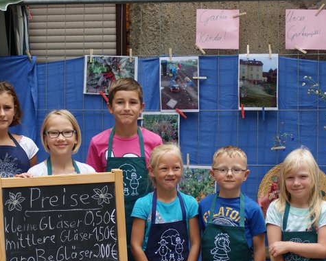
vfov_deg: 11.6
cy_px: 146
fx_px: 1283
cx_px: 115
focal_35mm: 133
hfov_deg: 14.5
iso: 100
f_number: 4.5
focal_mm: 70
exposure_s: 1/125
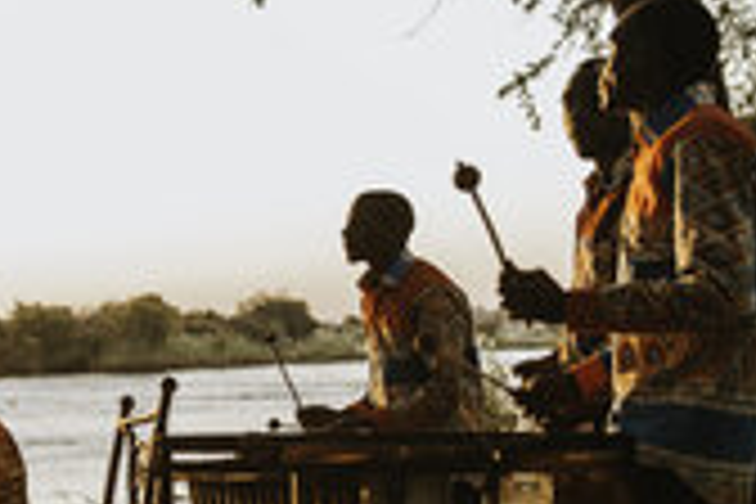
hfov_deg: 22.8
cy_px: 434
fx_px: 1806
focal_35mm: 86
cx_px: 18
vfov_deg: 15.7
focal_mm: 36
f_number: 3.5
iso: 400
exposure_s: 1/250
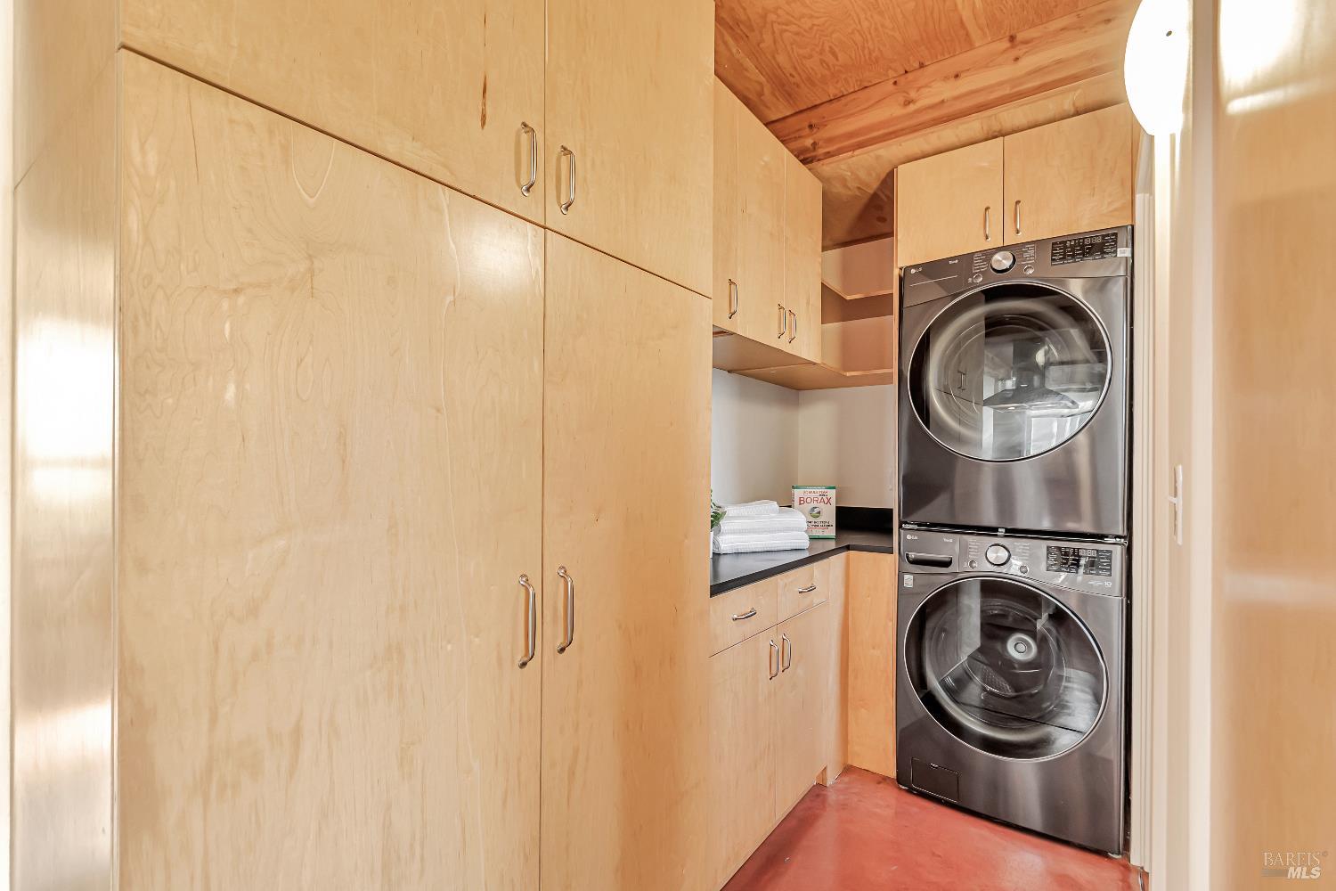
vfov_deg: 77.3
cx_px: 668
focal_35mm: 15
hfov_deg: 100.4
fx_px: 557
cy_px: 446
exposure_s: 1/2.5
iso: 100
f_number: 8
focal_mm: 10
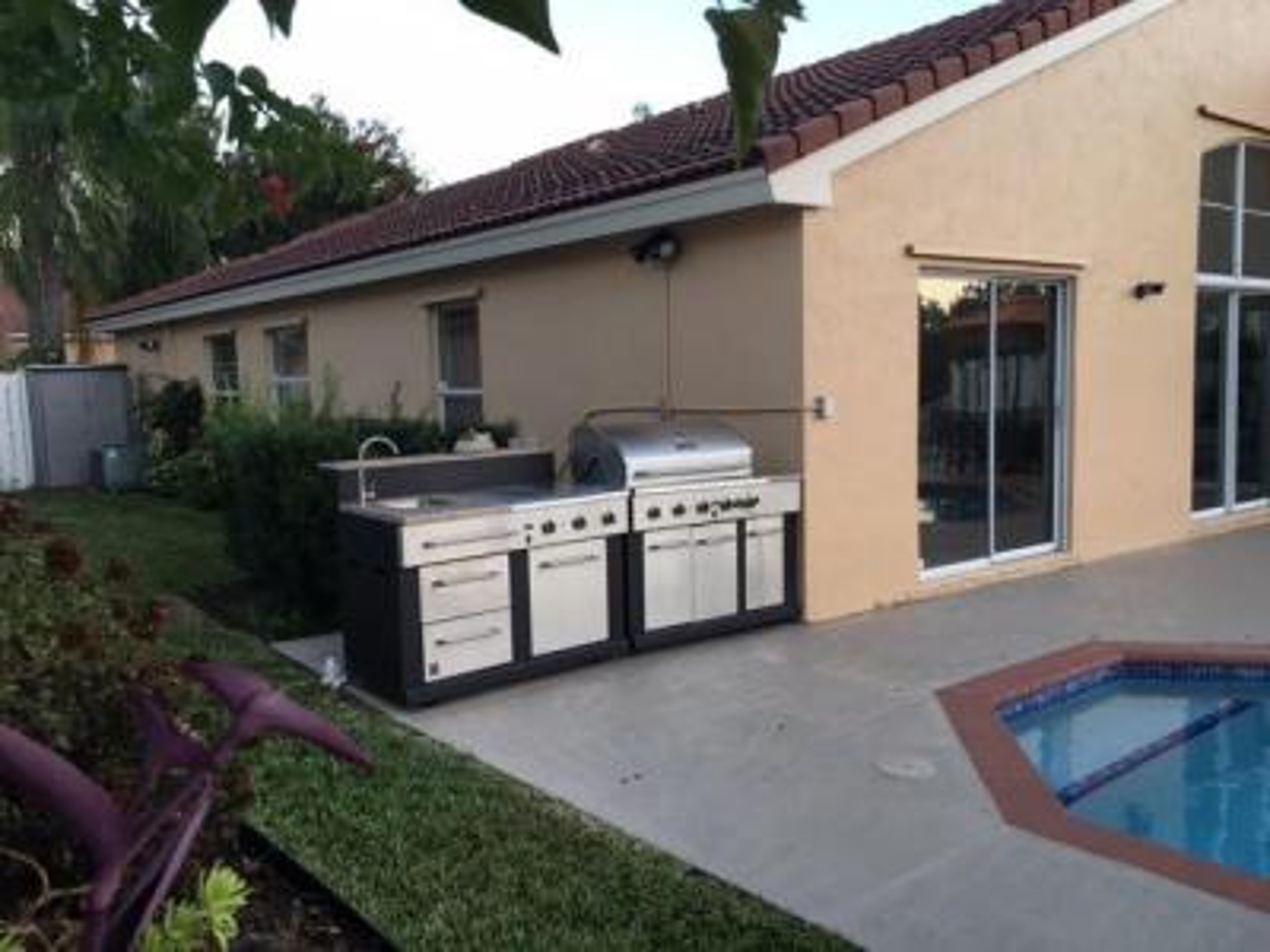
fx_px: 1064
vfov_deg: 48.2
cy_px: 476
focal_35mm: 29
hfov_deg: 61.7
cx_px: 635
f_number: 2.2
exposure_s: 1/60
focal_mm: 4.15
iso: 32
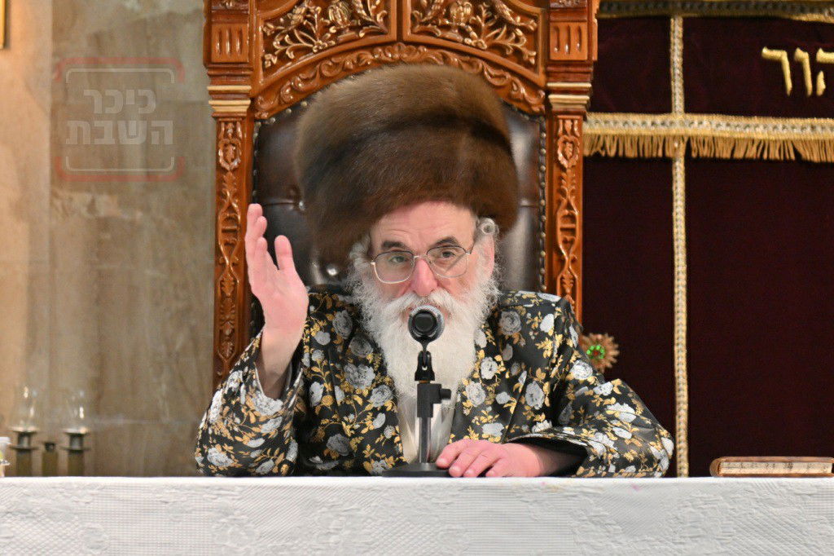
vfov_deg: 7.6
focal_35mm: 180
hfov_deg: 11.4
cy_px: 278
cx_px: 417
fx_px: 4168
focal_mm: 120
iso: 1250
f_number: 4
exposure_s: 1/250
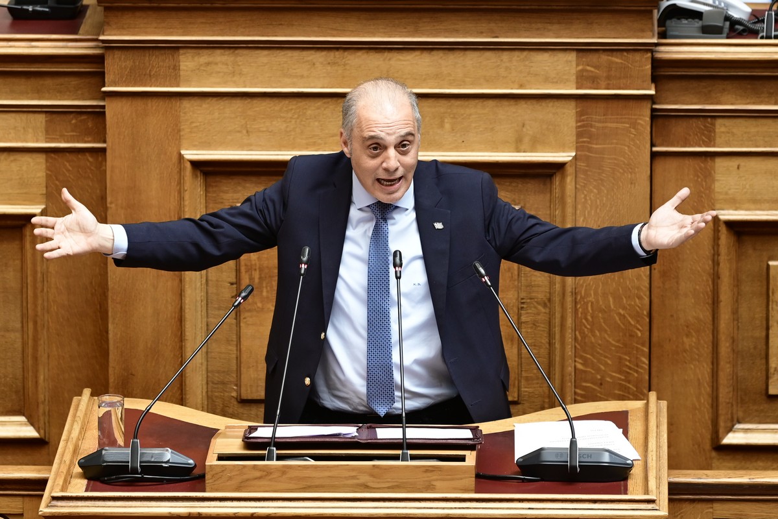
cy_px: 260
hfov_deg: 6.9
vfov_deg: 4.6
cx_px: 389
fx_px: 6483
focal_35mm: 300
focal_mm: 200
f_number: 3.2
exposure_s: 1/320
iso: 500
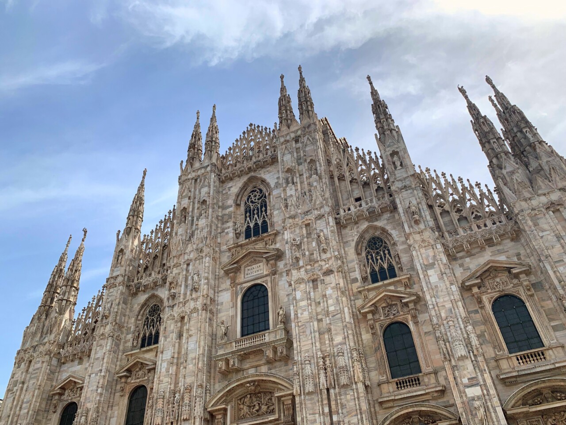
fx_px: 425
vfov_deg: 53.1
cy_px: 212
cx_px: 283
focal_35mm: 26
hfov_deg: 67.3
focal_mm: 4.25
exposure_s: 1/3521
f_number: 1.8
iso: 25
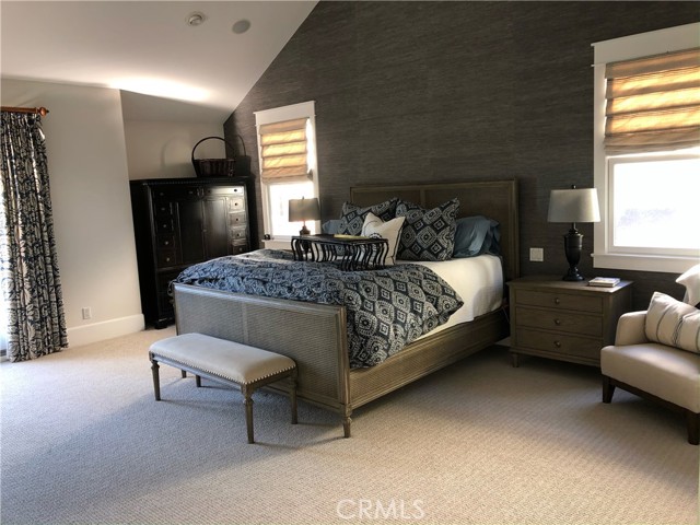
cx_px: 350
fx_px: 566
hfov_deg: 63.4
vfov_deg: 49.7
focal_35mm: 28
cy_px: 262
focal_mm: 4
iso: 40
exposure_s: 1/15
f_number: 1.8
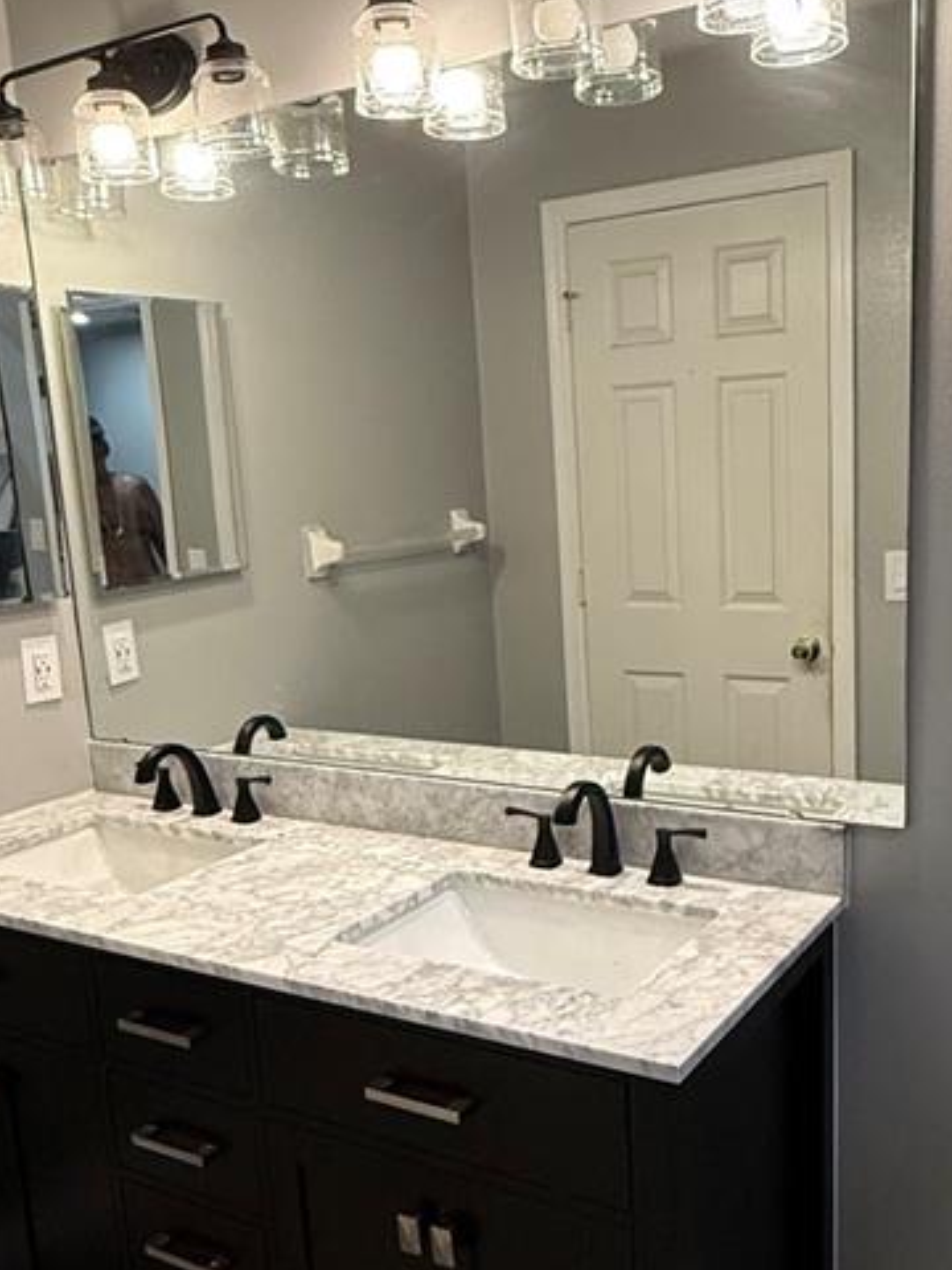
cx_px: 534
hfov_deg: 40.6
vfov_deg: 52.5
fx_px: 1283
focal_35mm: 35
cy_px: 722
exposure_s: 1/120
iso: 320
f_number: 2.2
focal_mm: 2.22
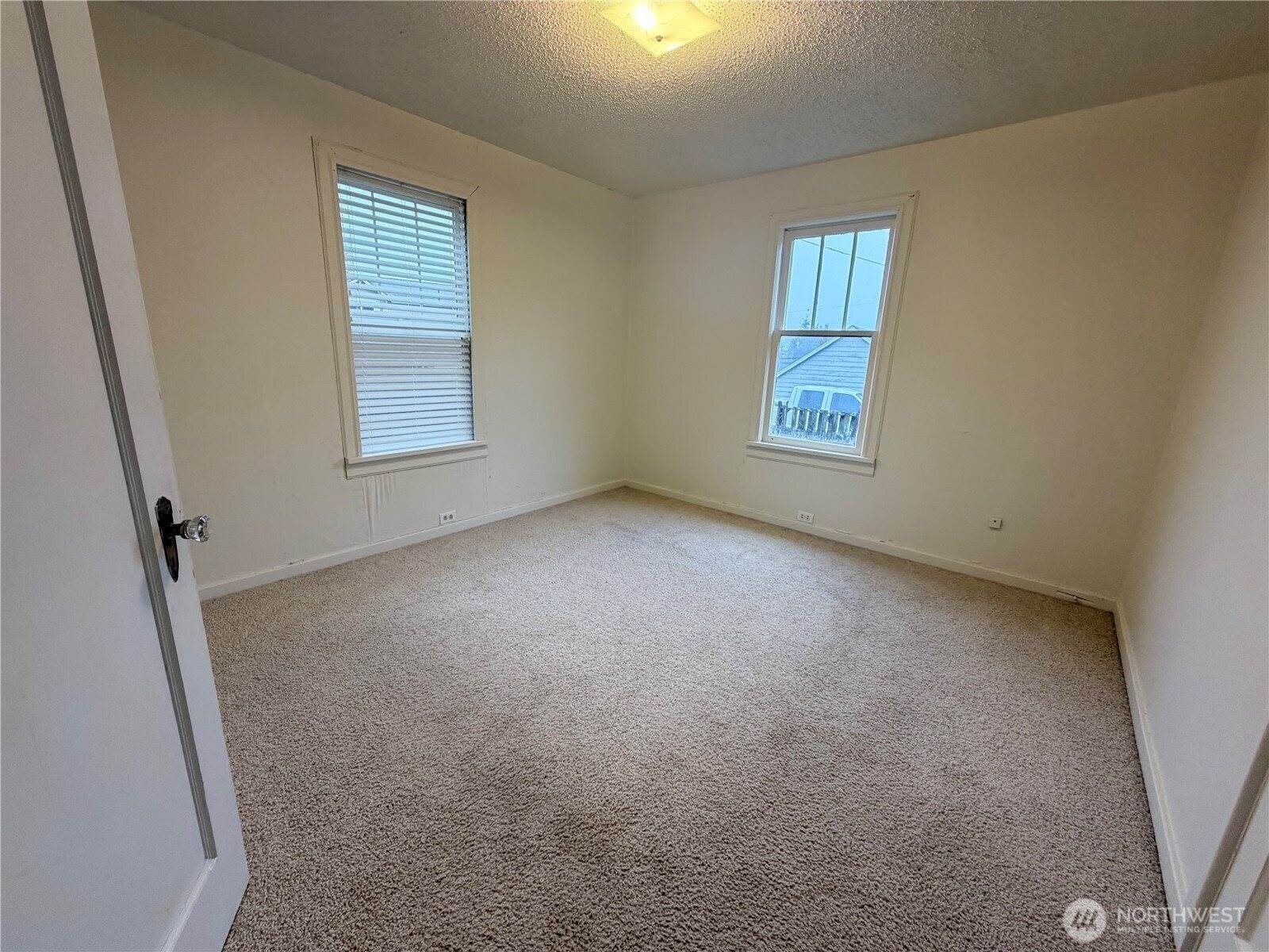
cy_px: 476
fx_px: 513
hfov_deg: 102.1
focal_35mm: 14
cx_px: 634
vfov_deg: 85.7
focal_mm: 2.22
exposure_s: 1/60
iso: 200
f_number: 2.2
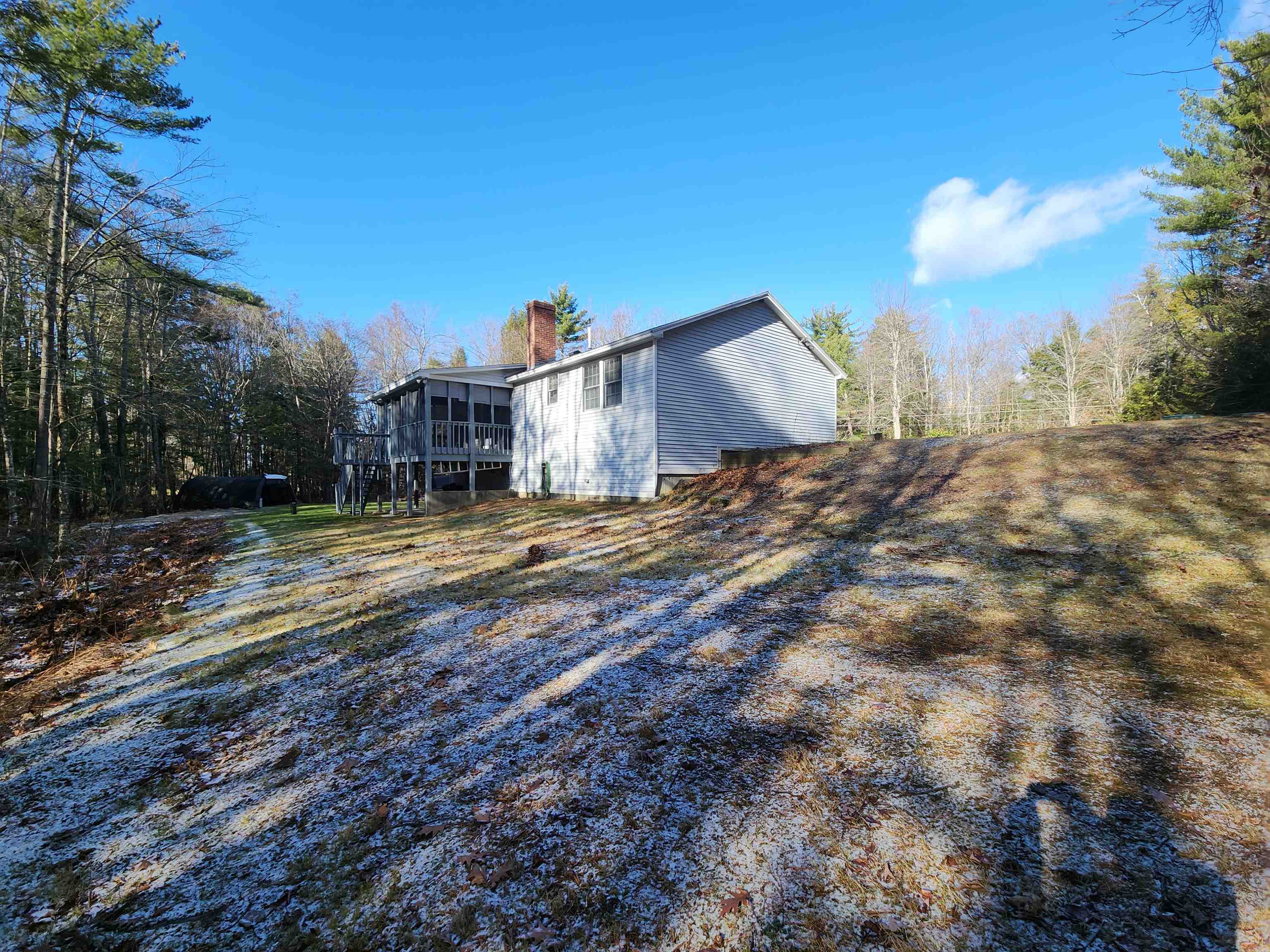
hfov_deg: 106.2
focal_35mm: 13
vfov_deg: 89.9
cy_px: 476
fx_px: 477
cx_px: 635
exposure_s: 1/657
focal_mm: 2.2
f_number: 2.2
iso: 50
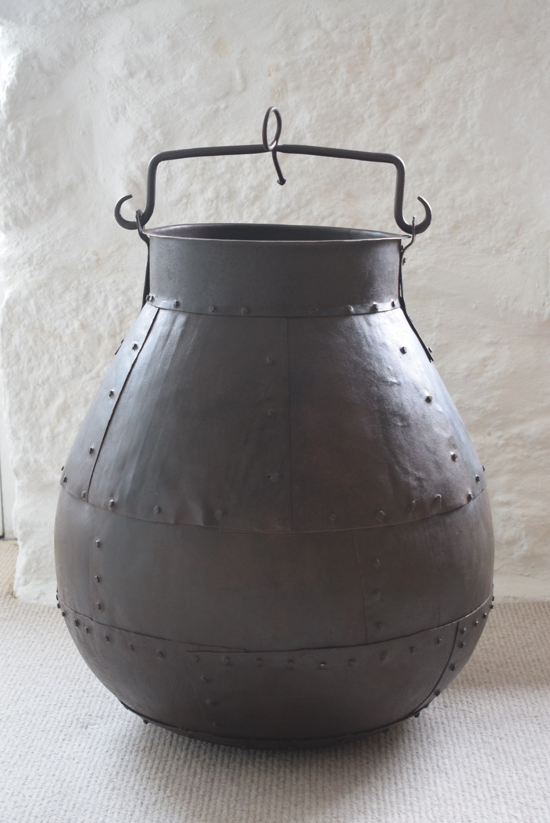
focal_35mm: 69
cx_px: 275
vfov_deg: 29.2
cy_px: 412
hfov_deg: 19.8
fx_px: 1579
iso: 800
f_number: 5.3
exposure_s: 1/6
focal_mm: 46
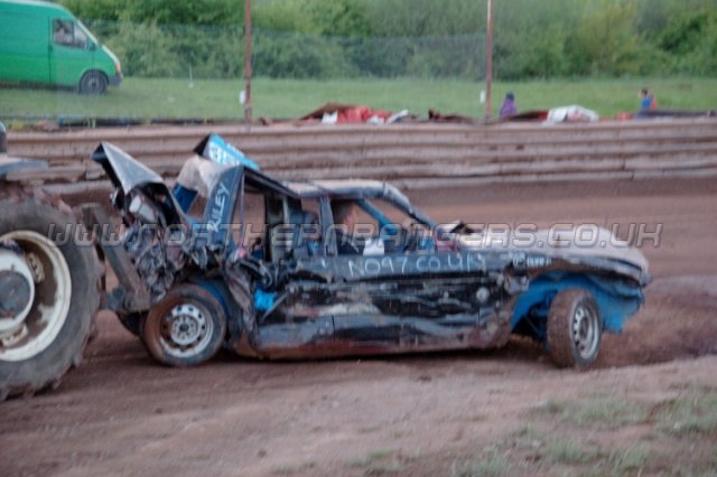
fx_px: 2329
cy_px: 238
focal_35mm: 117
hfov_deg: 17.5
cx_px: 358
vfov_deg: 11.7
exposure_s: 1/60
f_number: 5.6
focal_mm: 78
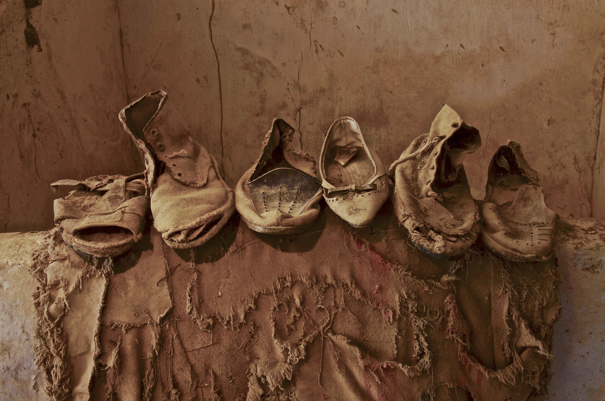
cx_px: 302
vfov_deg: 28.0
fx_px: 805
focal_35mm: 48
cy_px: 200
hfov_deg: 41.2
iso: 100
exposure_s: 1/3
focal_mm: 32
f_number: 22
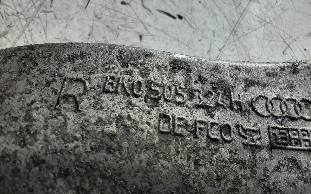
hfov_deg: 53.7
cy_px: 78
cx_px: 182
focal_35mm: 36
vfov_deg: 35.2
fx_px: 305
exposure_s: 1/50
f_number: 1.9
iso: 80
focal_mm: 2.91
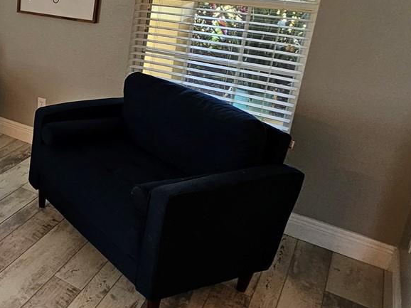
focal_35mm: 36
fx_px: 427
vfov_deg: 38.1
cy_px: 60
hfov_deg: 39.1
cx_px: -70
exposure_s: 1/60
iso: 160
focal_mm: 2.2
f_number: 2.2
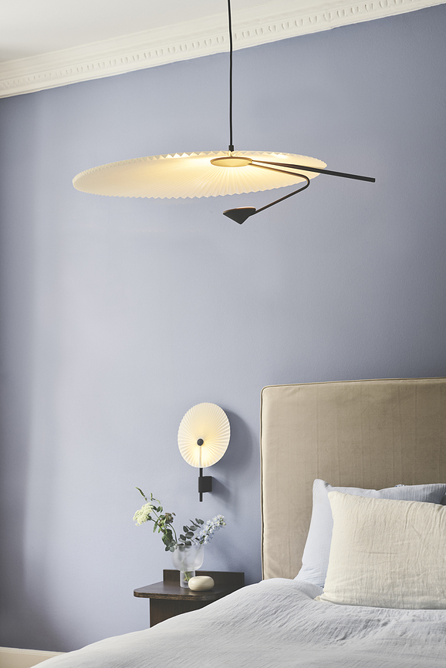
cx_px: 223
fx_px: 929
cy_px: 334
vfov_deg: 39.6
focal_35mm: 50
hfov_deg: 27.0
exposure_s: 4
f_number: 8
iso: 100
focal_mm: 50
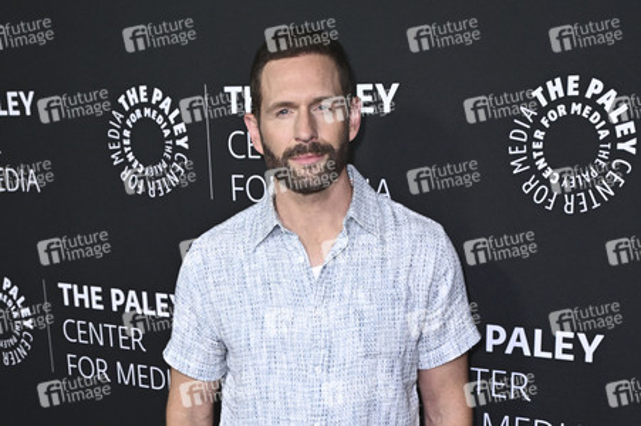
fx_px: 614
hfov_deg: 55.1
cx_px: 320
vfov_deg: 38.3
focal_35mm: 34
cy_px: 213
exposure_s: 1/200
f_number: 5.6
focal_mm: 34.5
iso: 1250
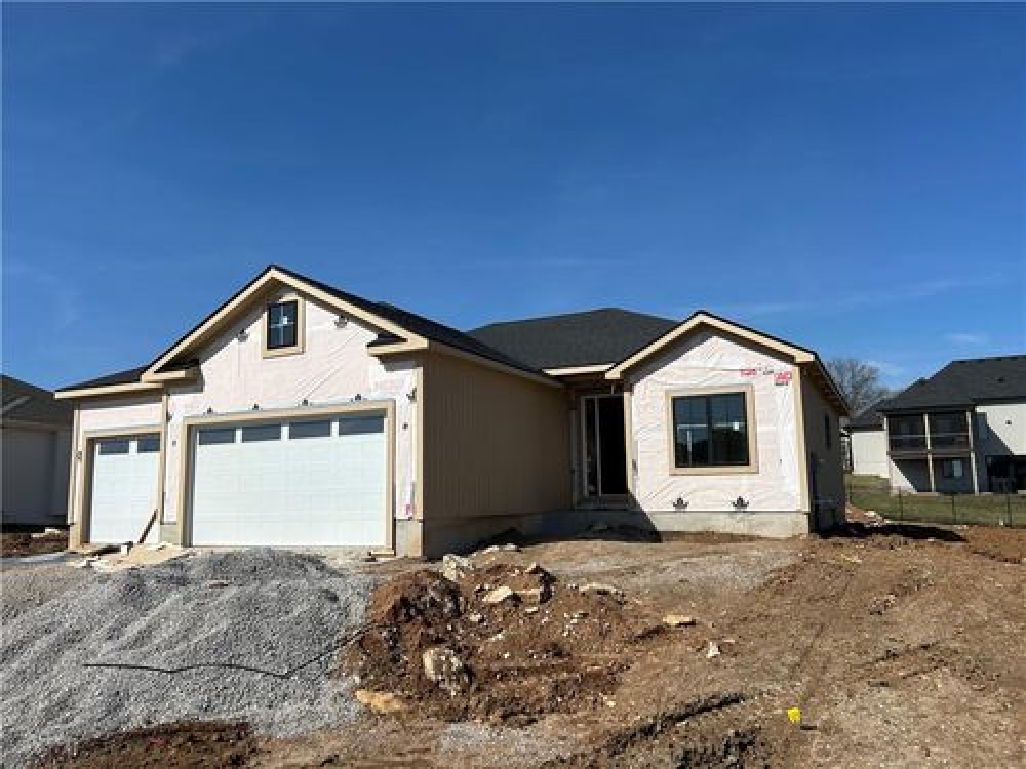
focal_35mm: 26
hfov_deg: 67.3
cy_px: 384
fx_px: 771
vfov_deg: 53.1
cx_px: 513
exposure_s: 1/6993
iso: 50
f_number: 1.5
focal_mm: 5.7
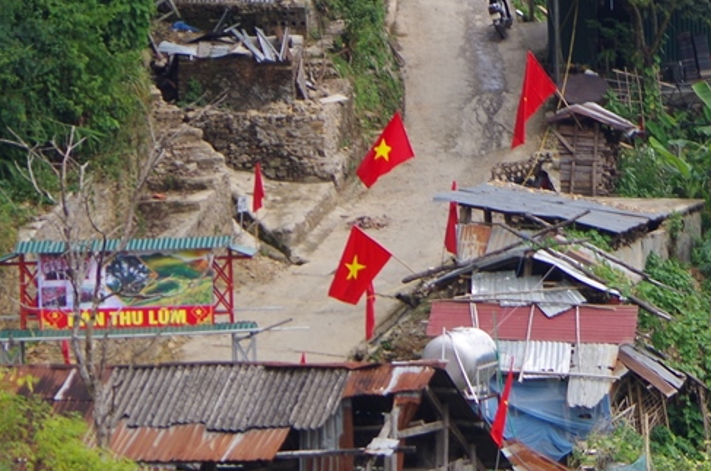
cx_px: 930
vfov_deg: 2.6
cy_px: 37
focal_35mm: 522
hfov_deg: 3.9
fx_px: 10292
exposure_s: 1/200
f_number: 5.6
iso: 100
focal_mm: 115
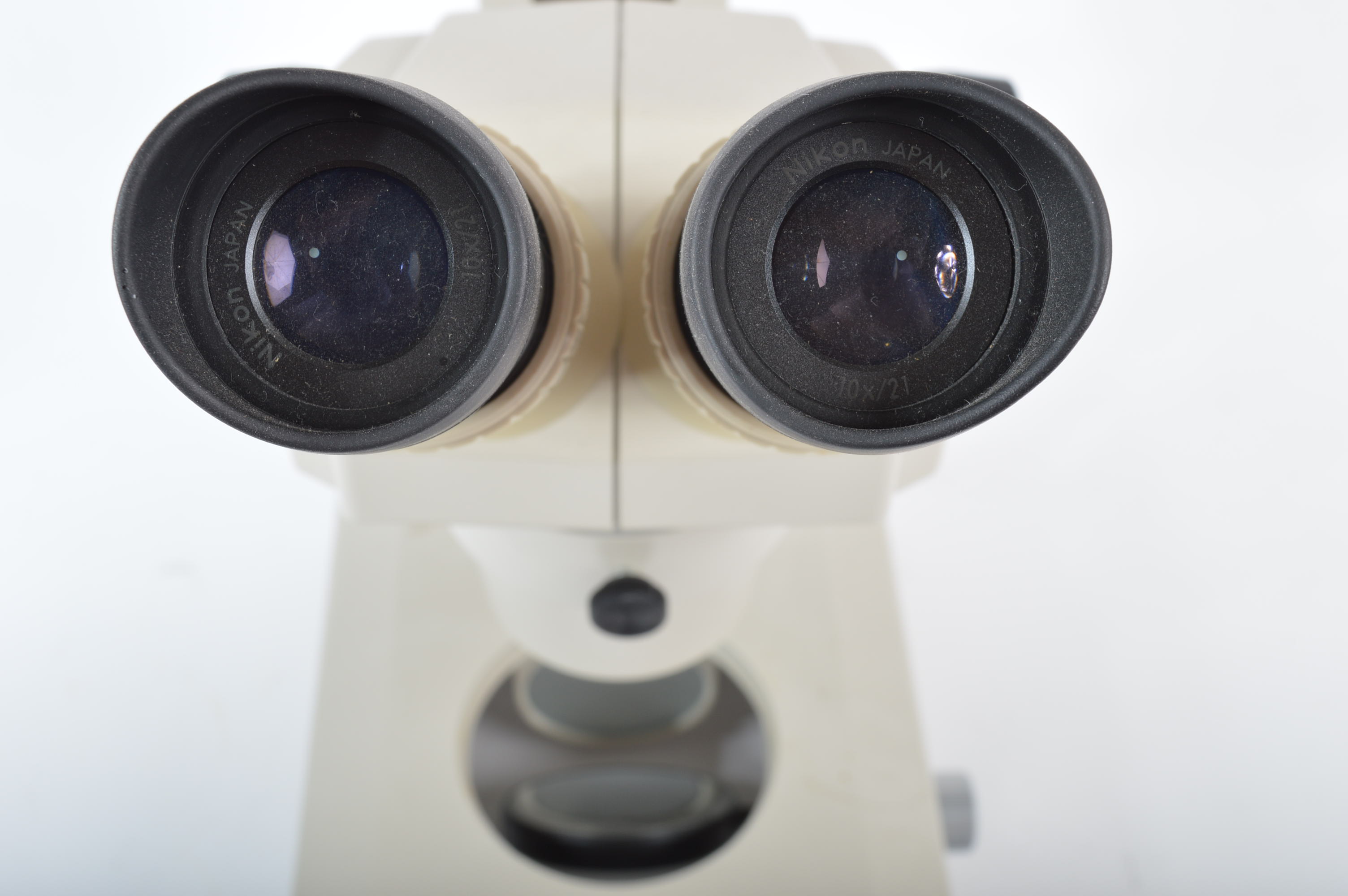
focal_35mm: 45
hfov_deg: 43.6
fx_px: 1683
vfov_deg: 29.8
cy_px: 448
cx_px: 674
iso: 100
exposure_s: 1/200
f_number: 13
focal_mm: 30
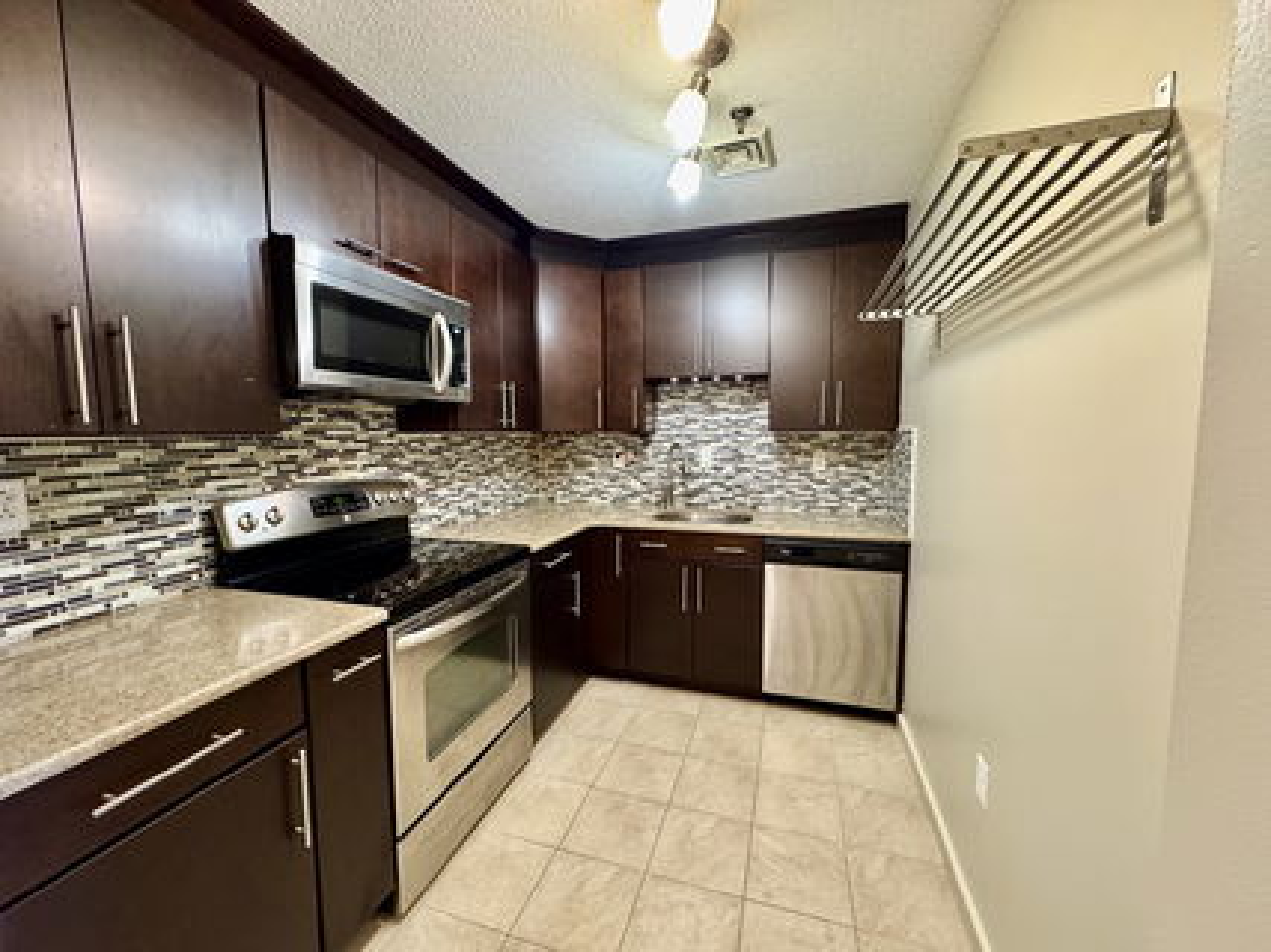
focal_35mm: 14
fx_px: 514
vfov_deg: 85.6
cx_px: 636
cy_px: 476
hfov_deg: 102.1
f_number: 2.2
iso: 640
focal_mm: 2.22
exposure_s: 1/60
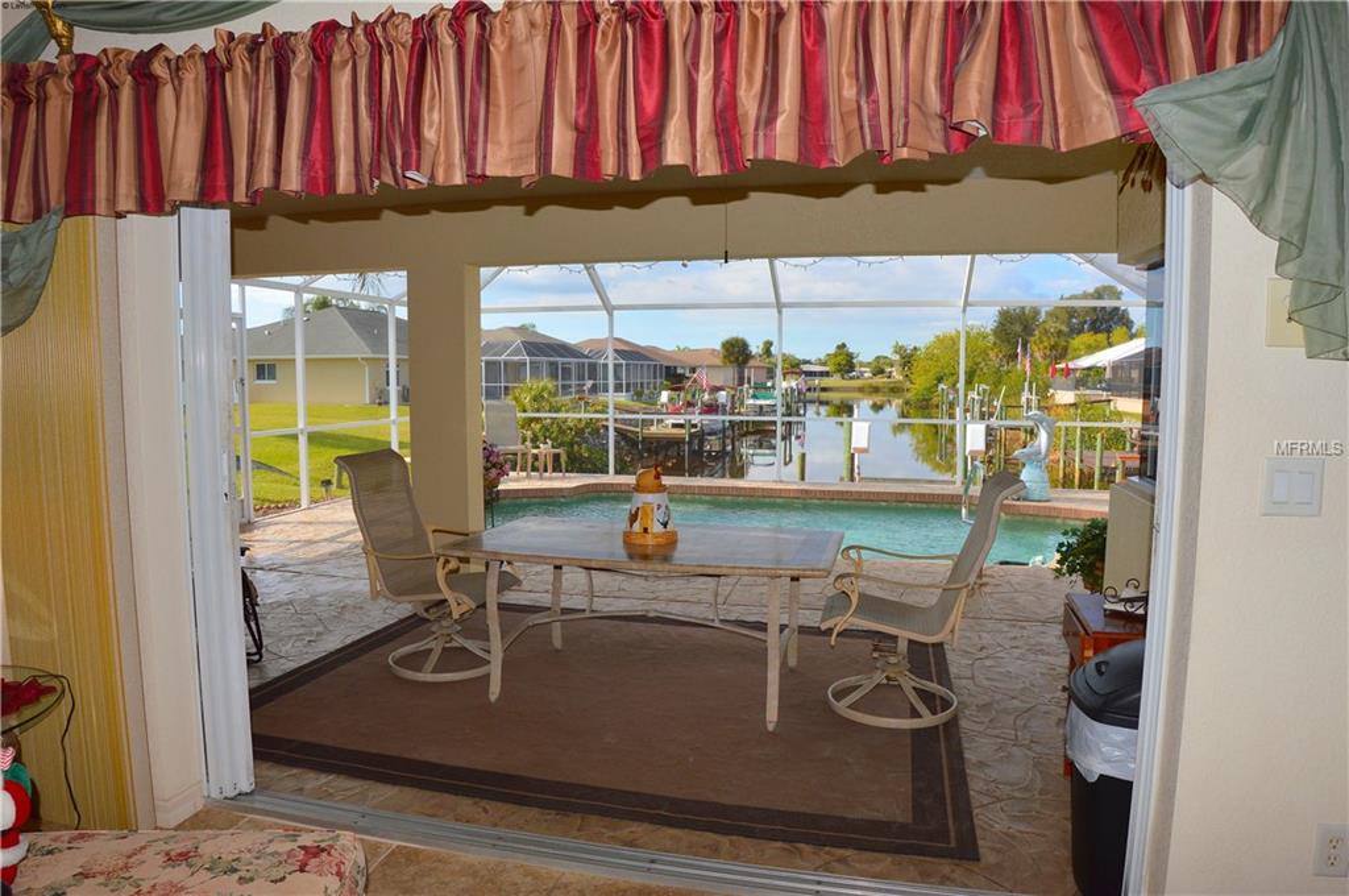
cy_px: 448
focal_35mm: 22
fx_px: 842
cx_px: 674
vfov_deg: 56.0
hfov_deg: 77.4
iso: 200
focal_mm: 15
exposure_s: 1/200
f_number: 9
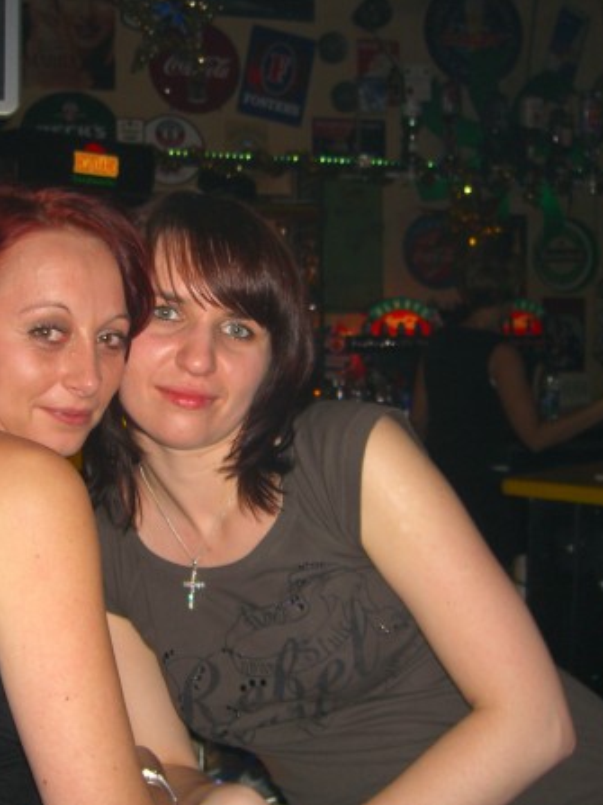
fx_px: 1185
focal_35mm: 51
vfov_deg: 37.5
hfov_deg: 28.4
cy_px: 402
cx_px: 220
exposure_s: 1/60
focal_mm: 7.9
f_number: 2.8
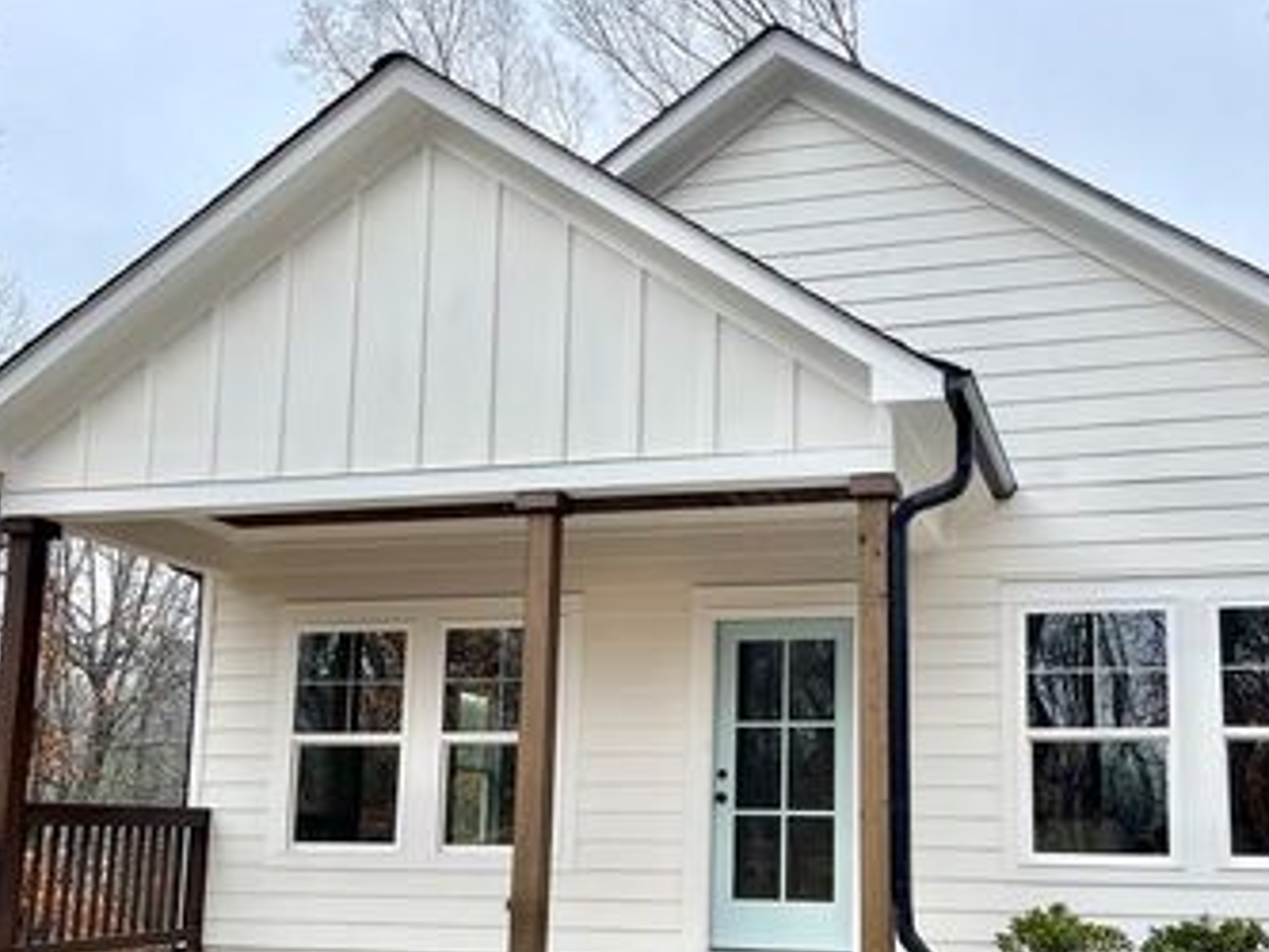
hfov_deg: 47.6
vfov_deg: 36.5
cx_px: 751
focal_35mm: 39
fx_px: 1430
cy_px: 630
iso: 32
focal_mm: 5.1
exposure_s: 1/668
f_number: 1.6
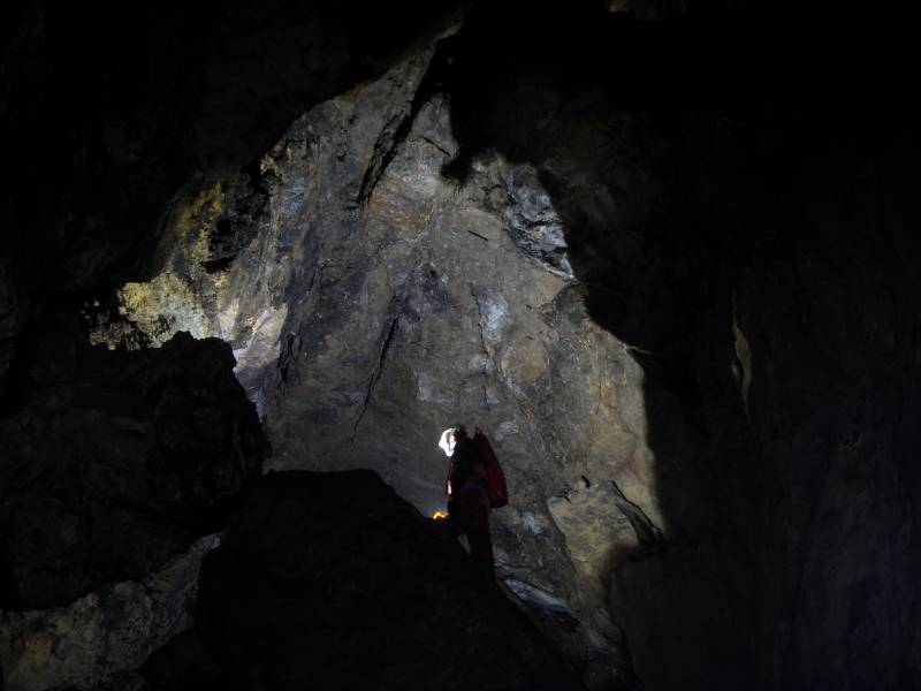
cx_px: 460
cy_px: 346
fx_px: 1038
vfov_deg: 36.8
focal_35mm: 39
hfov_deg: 47.9
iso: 80
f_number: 3.5
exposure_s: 8
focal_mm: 6.6
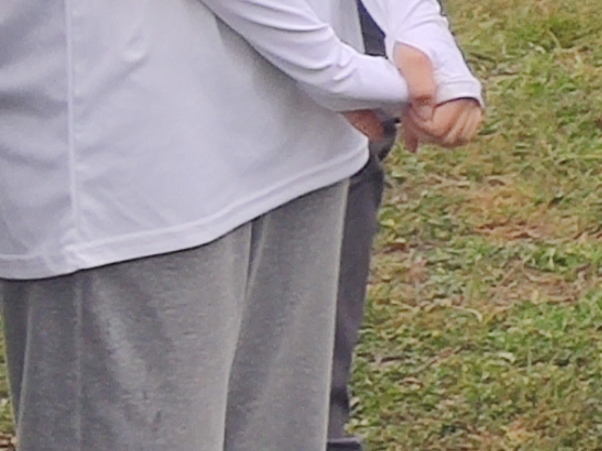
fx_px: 5252
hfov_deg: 5.9
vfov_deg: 4.7
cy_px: -801
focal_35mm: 302
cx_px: 2096
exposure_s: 1/328
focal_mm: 4.75
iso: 112
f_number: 1.75
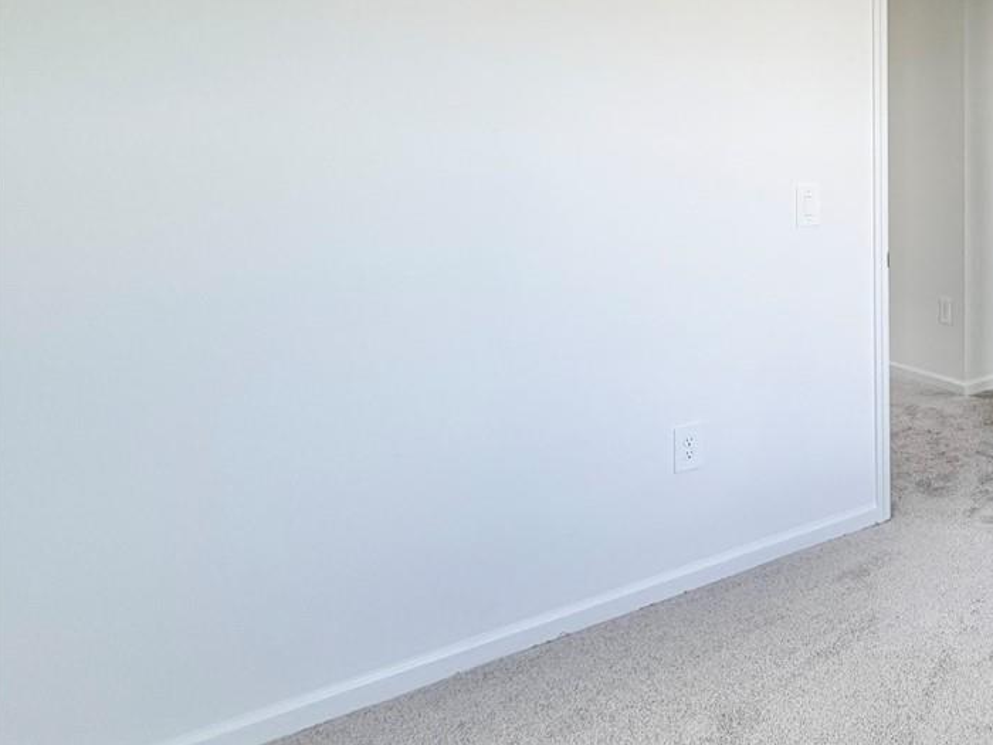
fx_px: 918
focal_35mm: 32
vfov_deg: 42.1
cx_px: 1129
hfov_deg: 42.5
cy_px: 145
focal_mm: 2.22
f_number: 2.2
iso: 80
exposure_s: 1/121
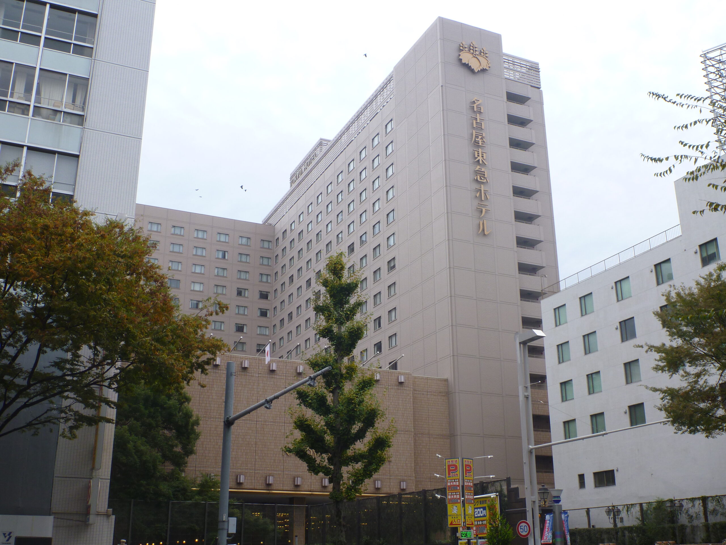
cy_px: 272
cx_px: 363
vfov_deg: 37.7
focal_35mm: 38
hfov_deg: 49.0
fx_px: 797
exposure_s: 1/200
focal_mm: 6.8
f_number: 4
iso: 100
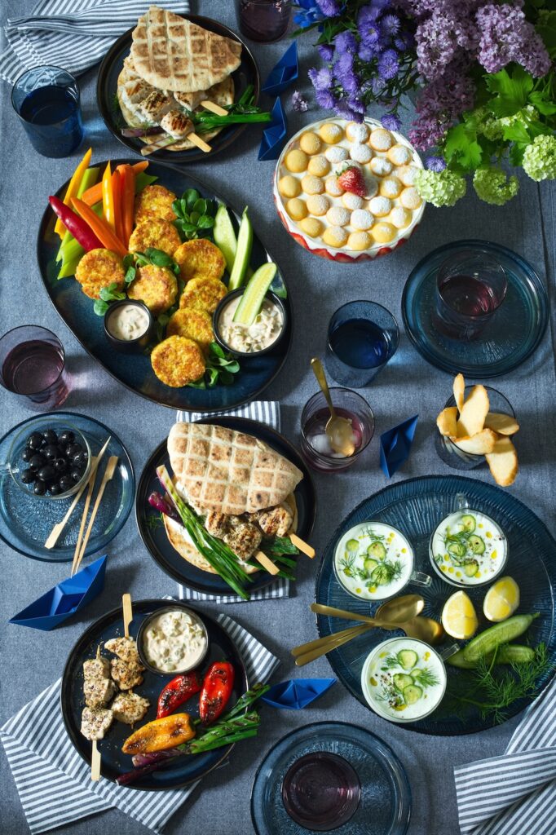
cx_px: 278
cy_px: 418
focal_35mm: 50
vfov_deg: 39.6
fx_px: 1159
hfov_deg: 27.0
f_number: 16
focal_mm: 50
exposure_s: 4
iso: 160
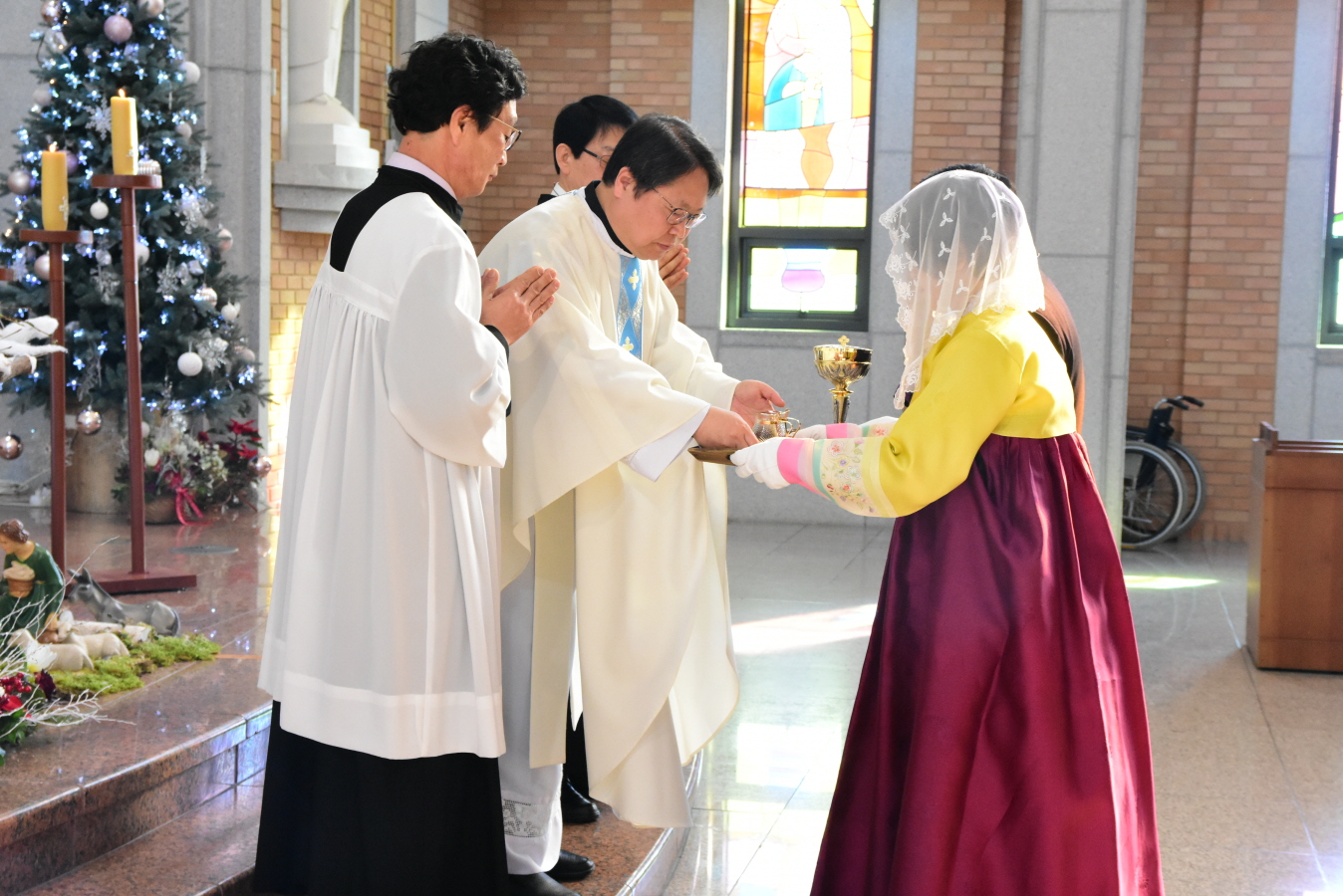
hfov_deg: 33.4
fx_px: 2239
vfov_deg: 22.6
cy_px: 448
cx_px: 672
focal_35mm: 60
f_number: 7.1
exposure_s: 1/125
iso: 3200
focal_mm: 40
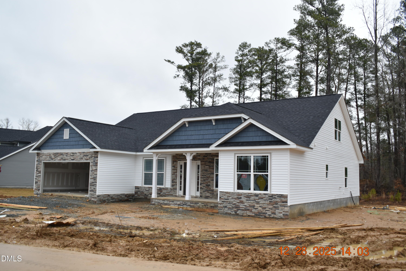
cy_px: 136
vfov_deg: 40.0
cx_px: 203
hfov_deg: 57.2
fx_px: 372
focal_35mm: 33
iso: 200
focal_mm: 22
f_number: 6.3
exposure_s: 1/250
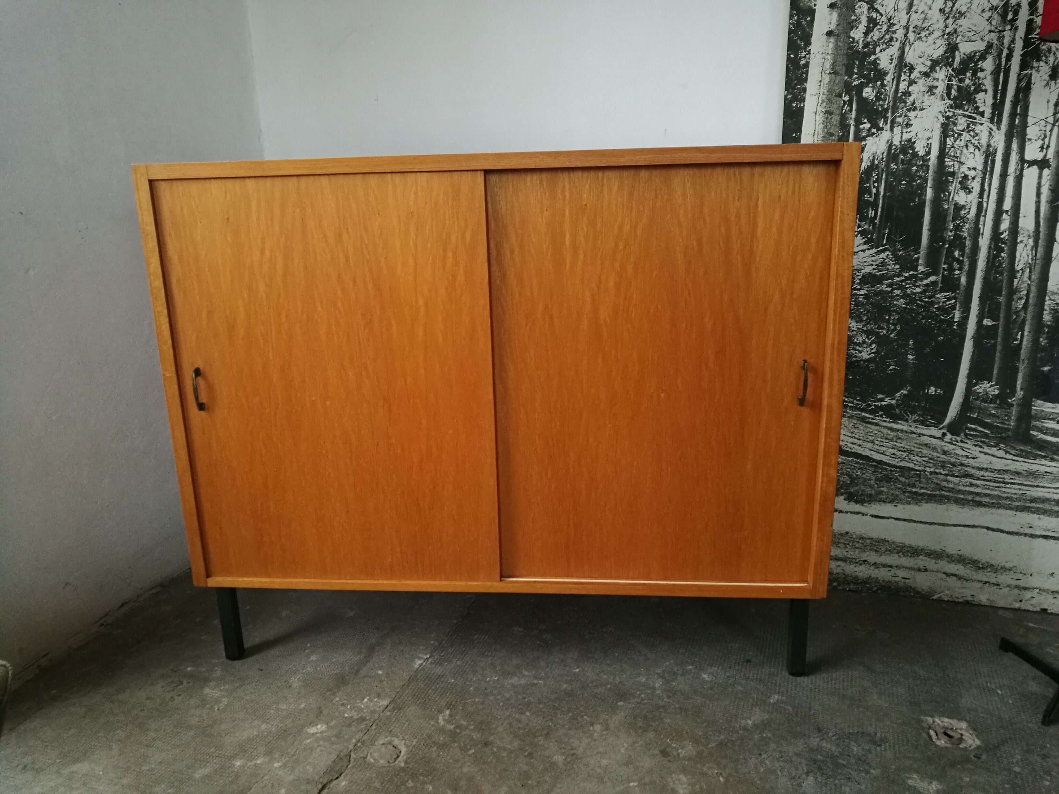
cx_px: 530
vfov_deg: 51.4
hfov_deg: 65.3
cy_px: 397
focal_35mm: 27
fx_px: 826
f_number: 2.2
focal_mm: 4.5
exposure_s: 1/33.3
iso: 320
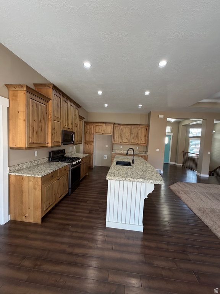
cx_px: 110
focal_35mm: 14
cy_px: 147
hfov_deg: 85.7
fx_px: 119
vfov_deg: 102.1
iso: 200
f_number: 2.2
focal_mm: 2.22
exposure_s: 1/60
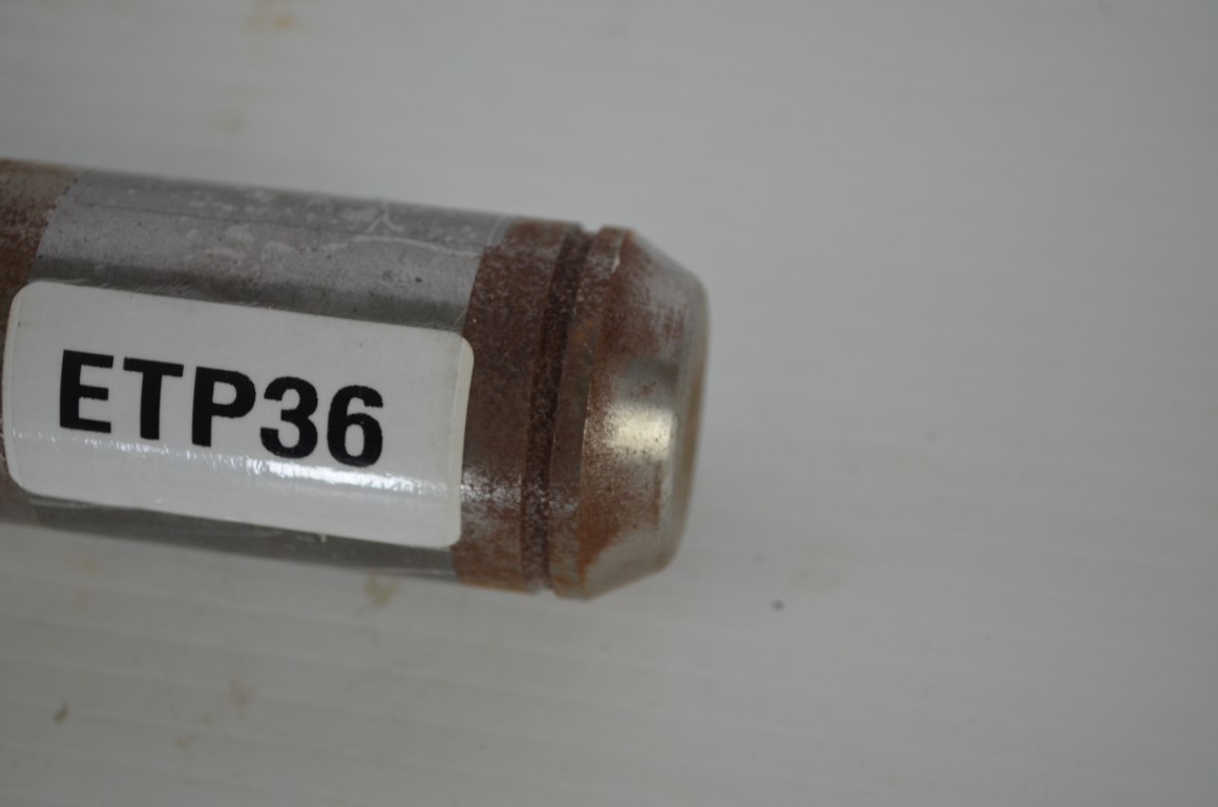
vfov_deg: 22.5
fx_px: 2026
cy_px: 404
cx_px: 609
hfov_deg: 33.5
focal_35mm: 60
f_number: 5.3
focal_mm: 40
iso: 640
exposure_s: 1/60
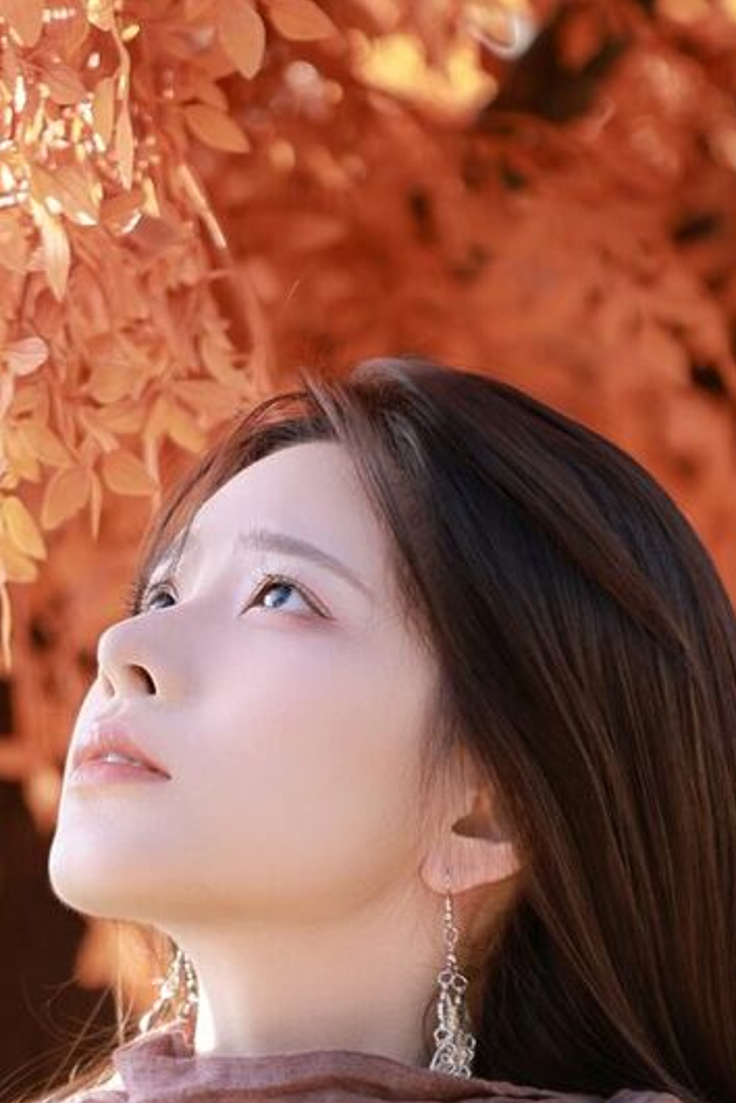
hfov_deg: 2.3
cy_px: 840
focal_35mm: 594
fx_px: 18191
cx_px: 326
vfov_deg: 3.5
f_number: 2.8
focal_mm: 200
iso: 160
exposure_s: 1/320
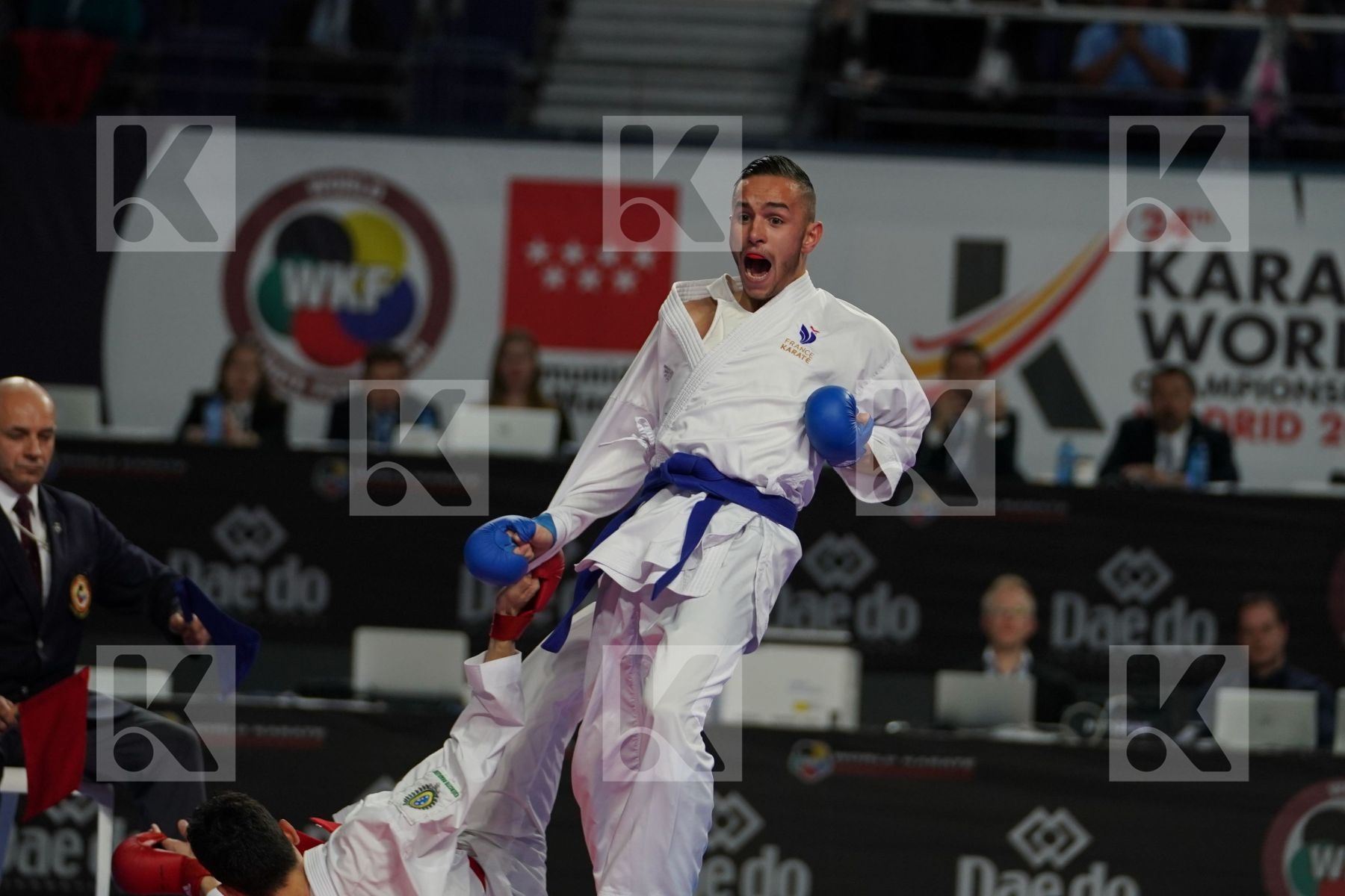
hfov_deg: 9.1
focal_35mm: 225
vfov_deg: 6.1
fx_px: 8406
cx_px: 672
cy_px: 448
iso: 1000
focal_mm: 150
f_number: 2.8
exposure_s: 1/1000
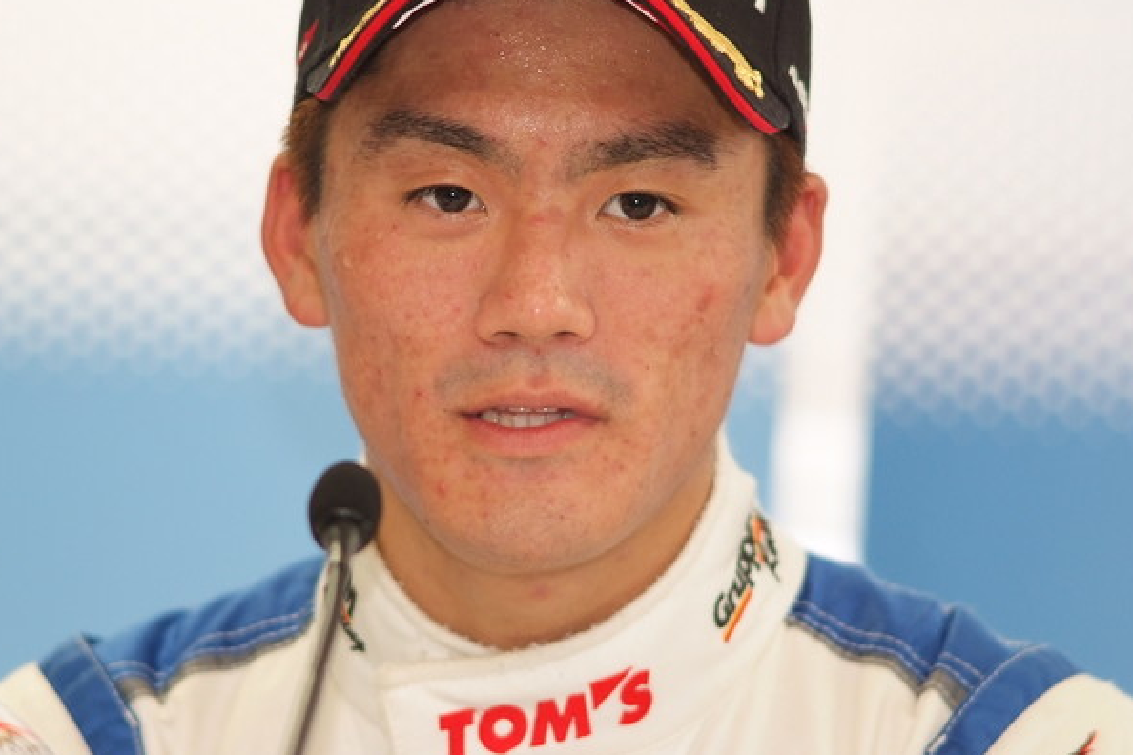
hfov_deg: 6.3
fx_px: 10291
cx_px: 505
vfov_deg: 4.2
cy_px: 309
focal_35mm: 327
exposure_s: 1/125
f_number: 2.8
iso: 800
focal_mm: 180
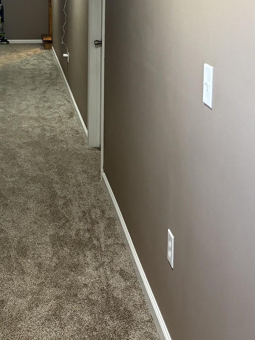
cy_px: 33
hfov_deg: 23.7
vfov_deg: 30.7
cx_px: 19
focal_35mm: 60
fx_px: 589
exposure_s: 1/60
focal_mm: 5.96
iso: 320
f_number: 1.6
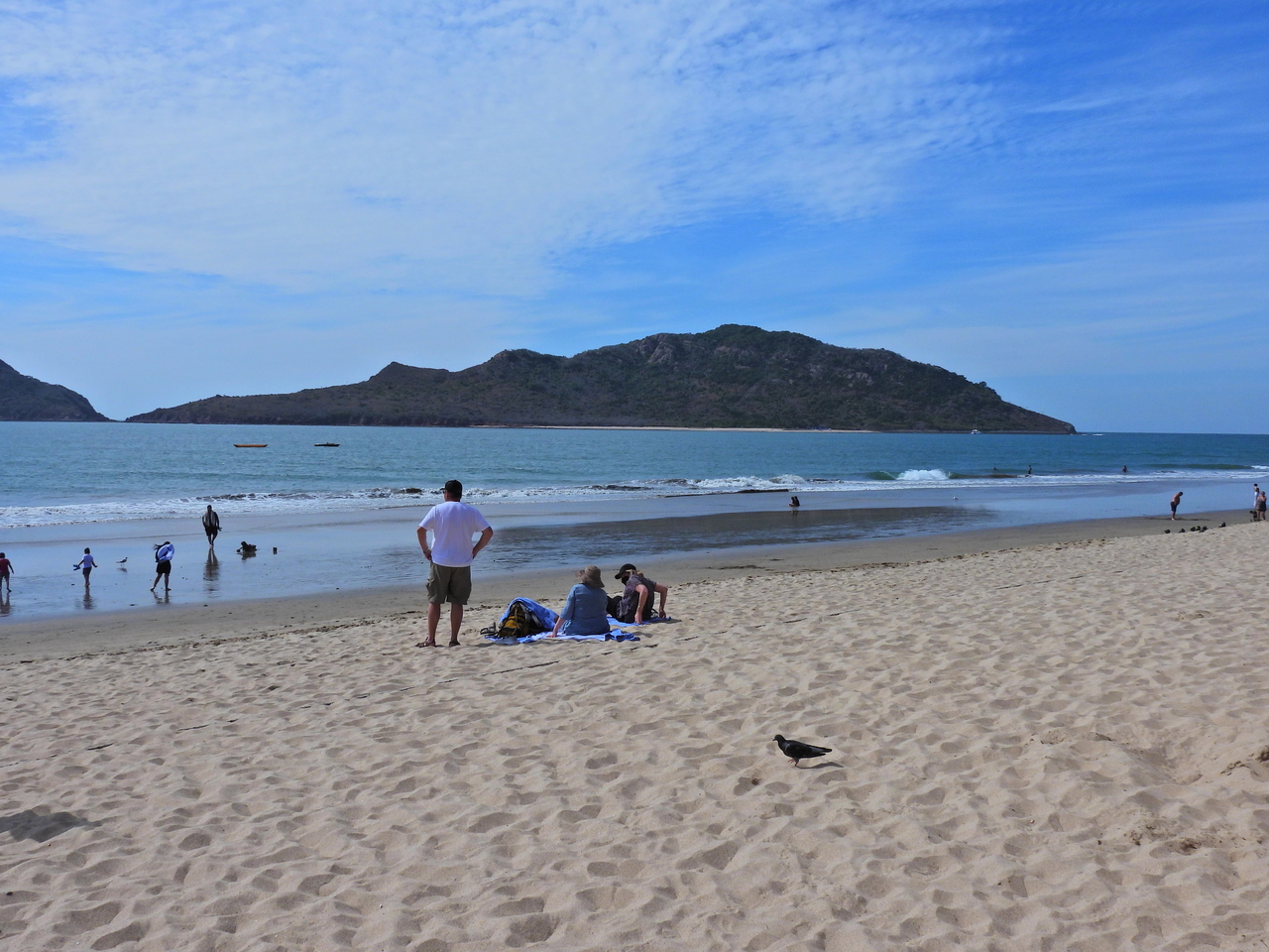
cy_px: 476
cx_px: 634
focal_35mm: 35
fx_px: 1283
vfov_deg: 40.7
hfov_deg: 52.6
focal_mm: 6.2
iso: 100
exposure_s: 1/1600
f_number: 5.6
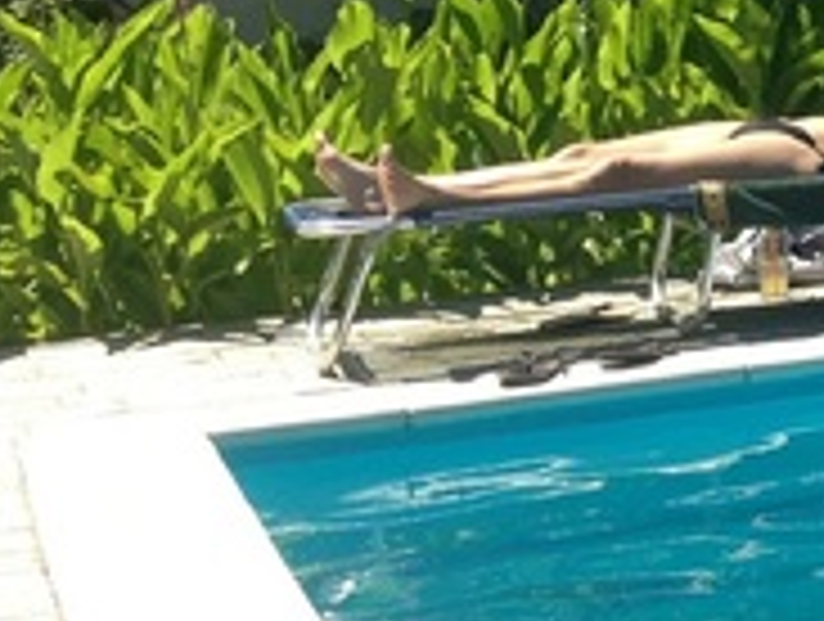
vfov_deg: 10.0
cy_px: -320
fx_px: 3435
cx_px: 1436
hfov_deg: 12.6
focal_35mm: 144
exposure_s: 1/1085
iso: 50
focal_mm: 4.13
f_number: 2.4
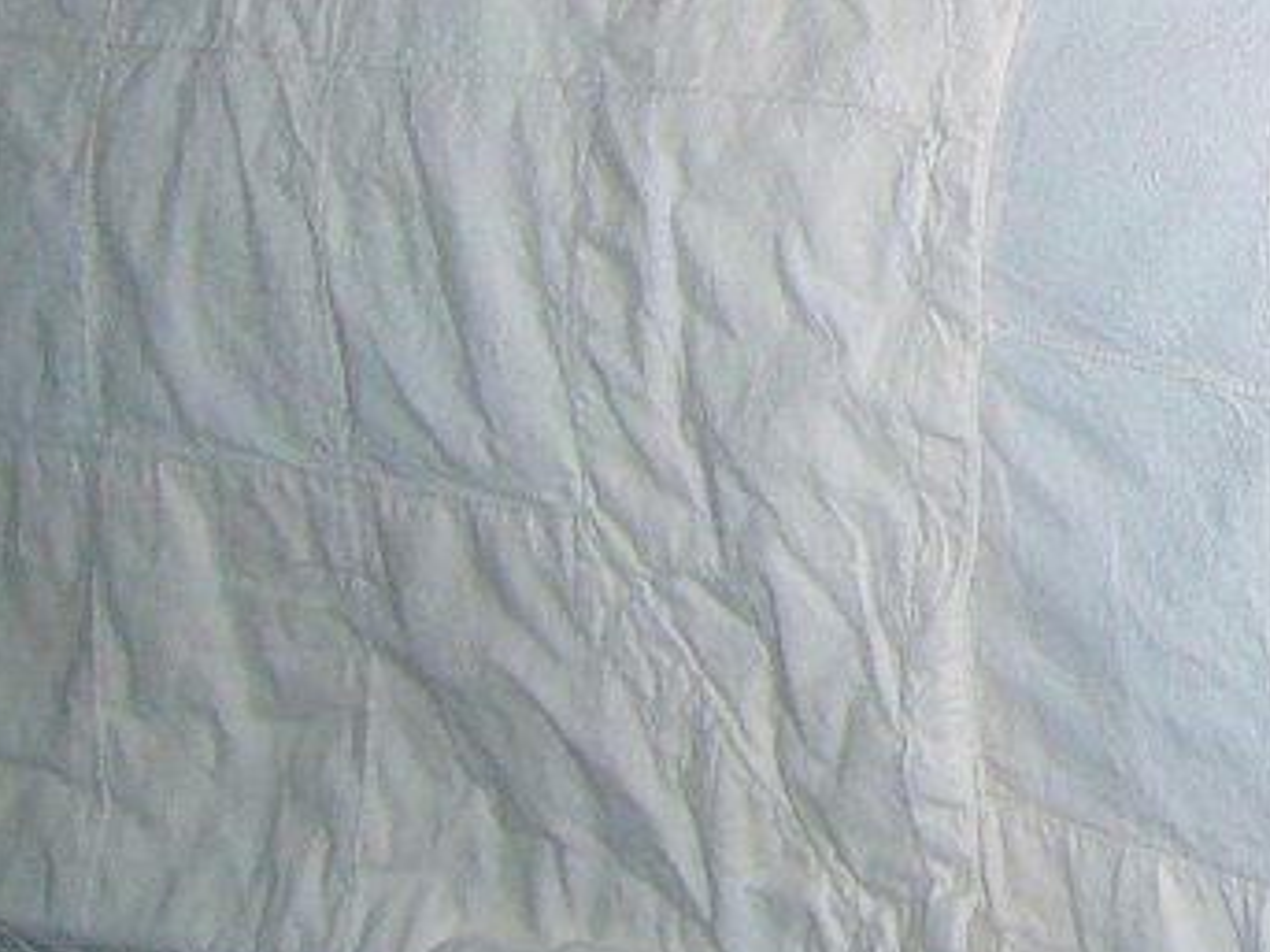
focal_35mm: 153
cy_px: -950
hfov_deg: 12.0
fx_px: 5611
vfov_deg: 9.1
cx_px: 2222
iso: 100
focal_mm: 5.8
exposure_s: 1/60
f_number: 2.8
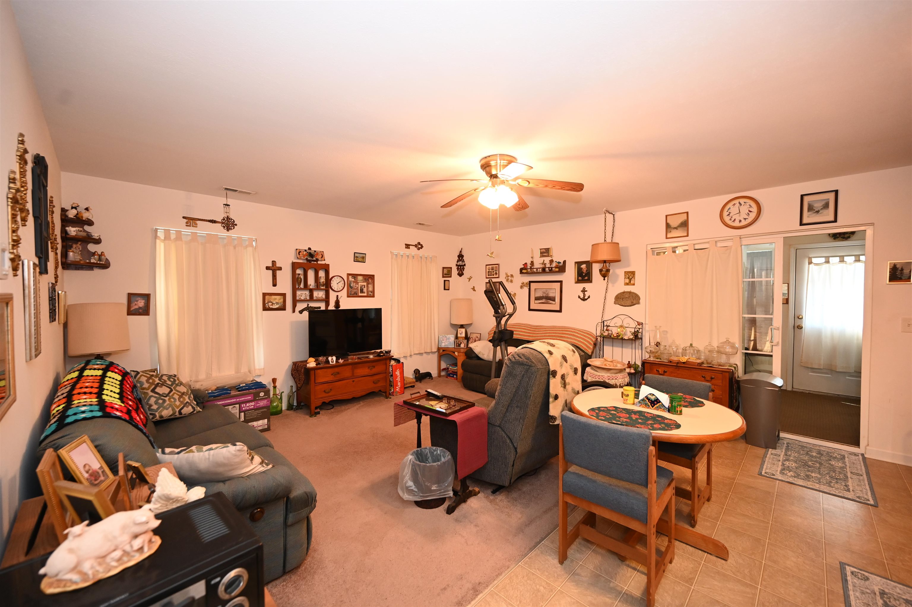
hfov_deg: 104.3
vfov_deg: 81.1
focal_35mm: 14
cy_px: 304
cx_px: 456
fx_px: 354
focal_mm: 14
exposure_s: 1/60
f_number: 4
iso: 2000
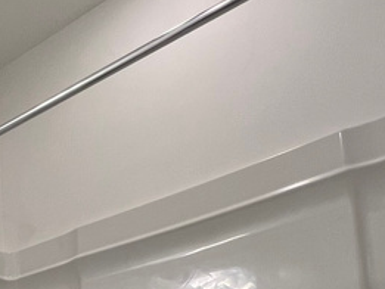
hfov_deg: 28.7
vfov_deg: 23.6
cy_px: 417
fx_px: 567
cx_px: -145
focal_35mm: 51
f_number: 1.8
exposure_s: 1/120
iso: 64
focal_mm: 1.57
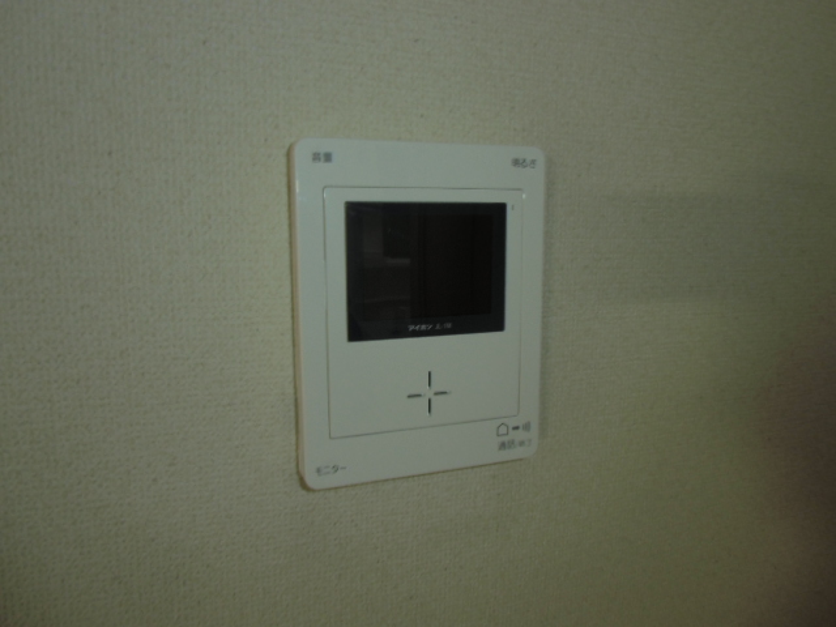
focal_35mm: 24
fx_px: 580
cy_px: 314
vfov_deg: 56.8
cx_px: 418
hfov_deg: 71.6
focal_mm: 4.24
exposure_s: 1/8
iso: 64
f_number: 3
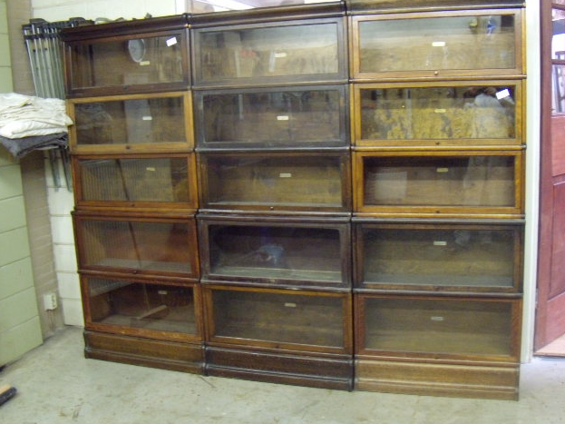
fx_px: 604
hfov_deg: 50.1
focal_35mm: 37
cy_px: 214
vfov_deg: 38.7
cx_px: 281
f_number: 3.6
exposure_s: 1/8
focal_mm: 6.4
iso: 500
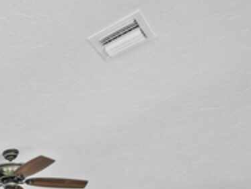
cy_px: 301
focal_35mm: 48
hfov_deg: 31.6
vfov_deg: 23.0
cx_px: -66
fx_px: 349
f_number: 11
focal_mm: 7
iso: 400
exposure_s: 1/4
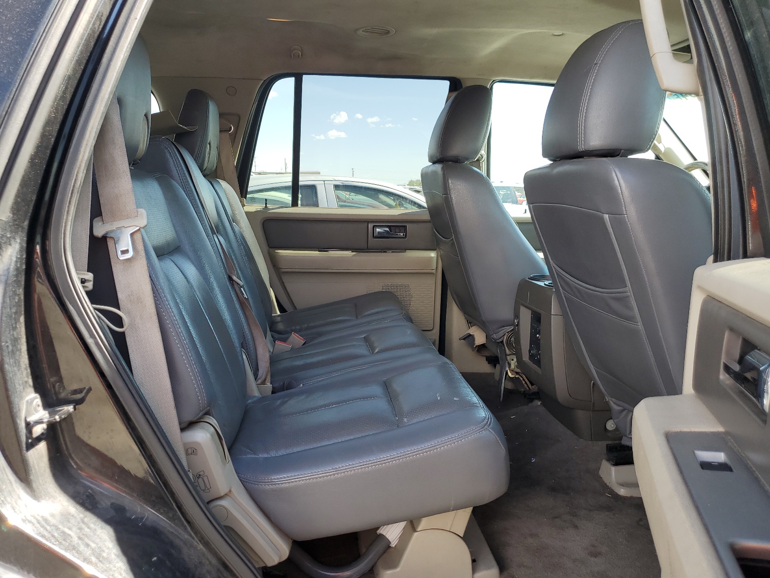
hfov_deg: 67.3
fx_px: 578
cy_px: 289
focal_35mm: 26
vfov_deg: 53.1
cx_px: 385
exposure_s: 1/256
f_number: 1.5
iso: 50
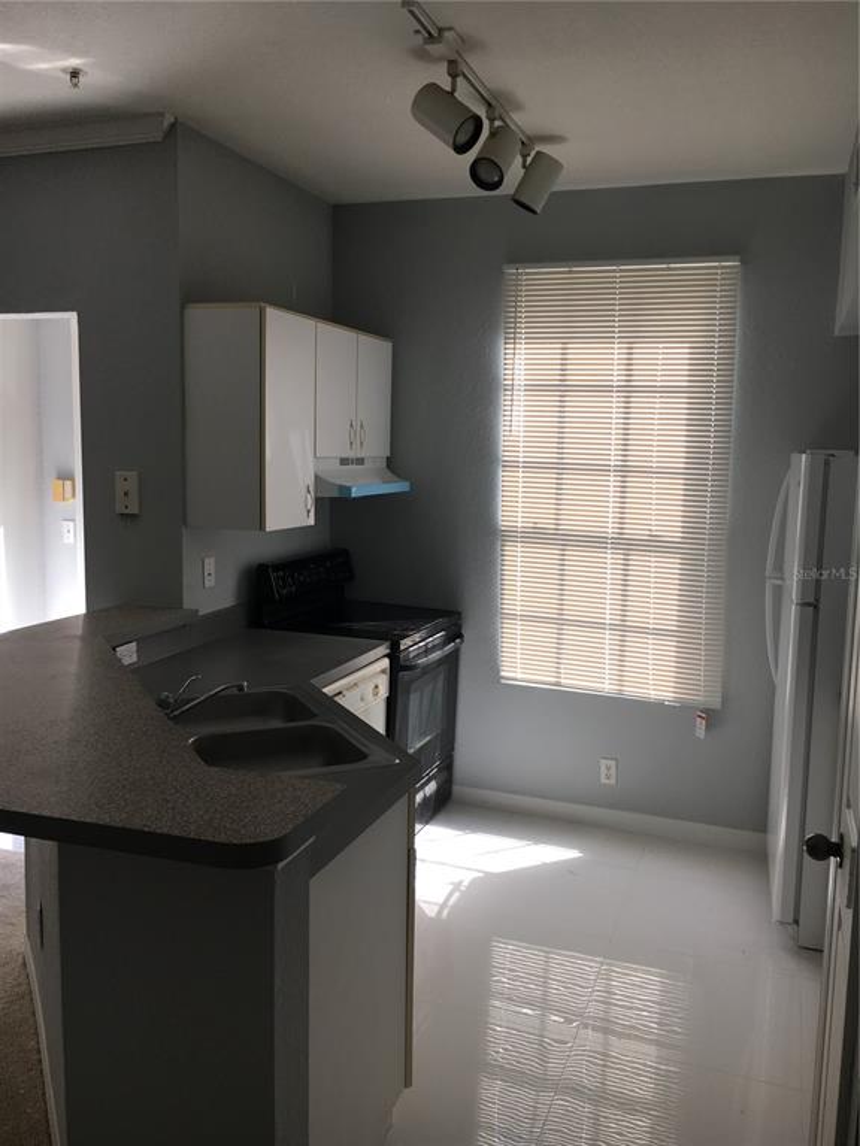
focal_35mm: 29
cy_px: 573
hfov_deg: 48.2
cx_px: 430
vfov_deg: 61.7
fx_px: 961
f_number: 2.2
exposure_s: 1/120
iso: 25
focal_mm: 4.15
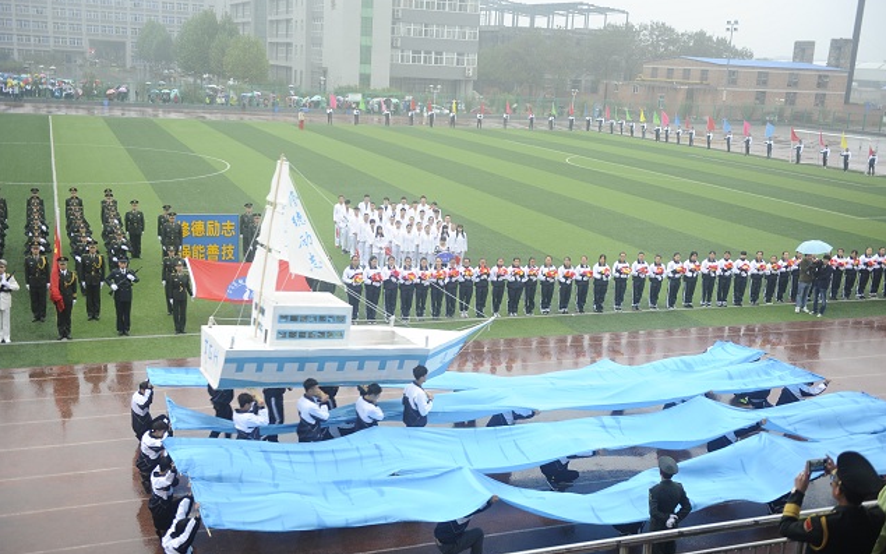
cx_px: 444
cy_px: 277
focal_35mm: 41
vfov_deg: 31.3
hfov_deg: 48.2
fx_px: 990
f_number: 2.8
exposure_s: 1/40
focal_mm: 40
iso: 250
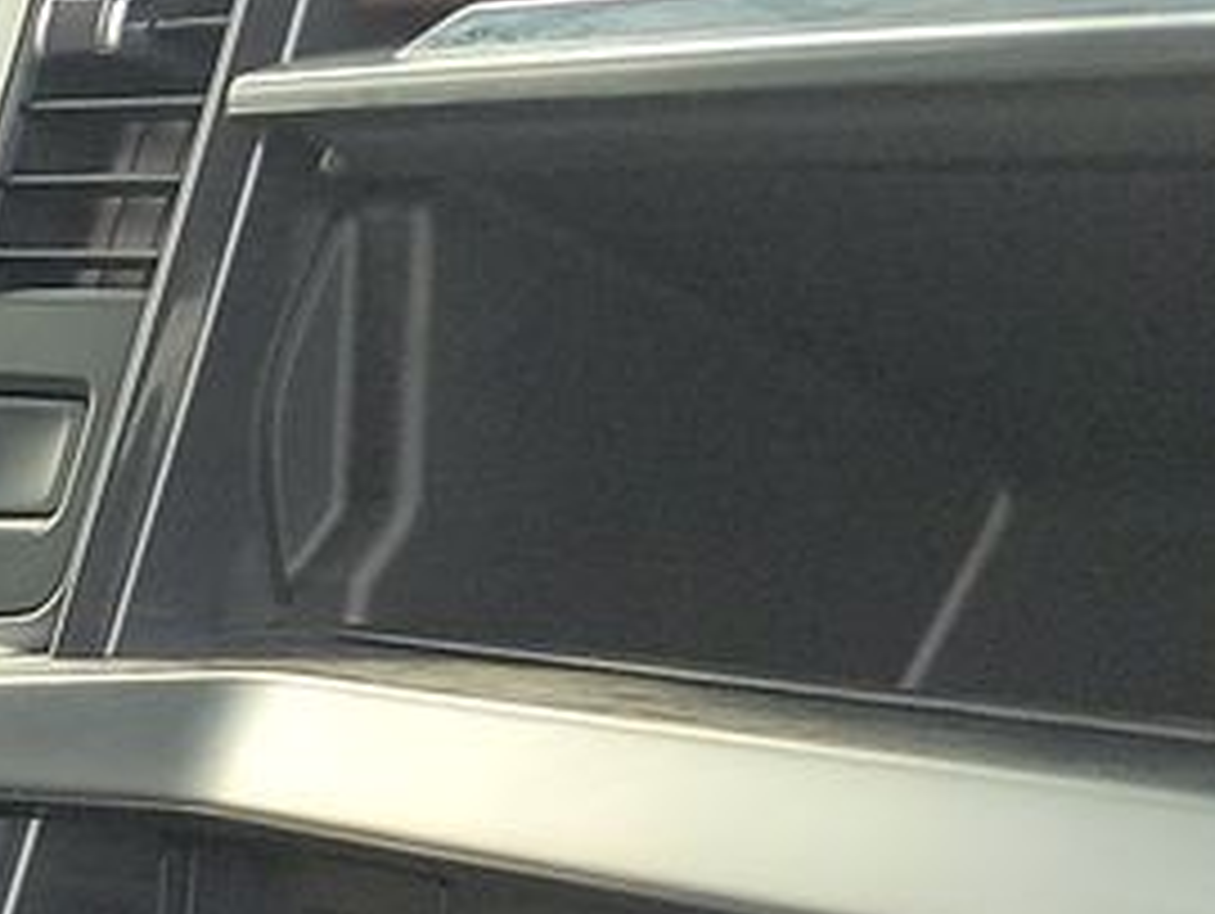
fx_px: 4989
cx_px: -1894
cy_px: 2080
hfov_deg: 11.1
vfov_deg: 9.5
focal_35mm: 142
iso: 51
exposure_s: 1/59
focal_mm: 6.7
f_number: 1.8
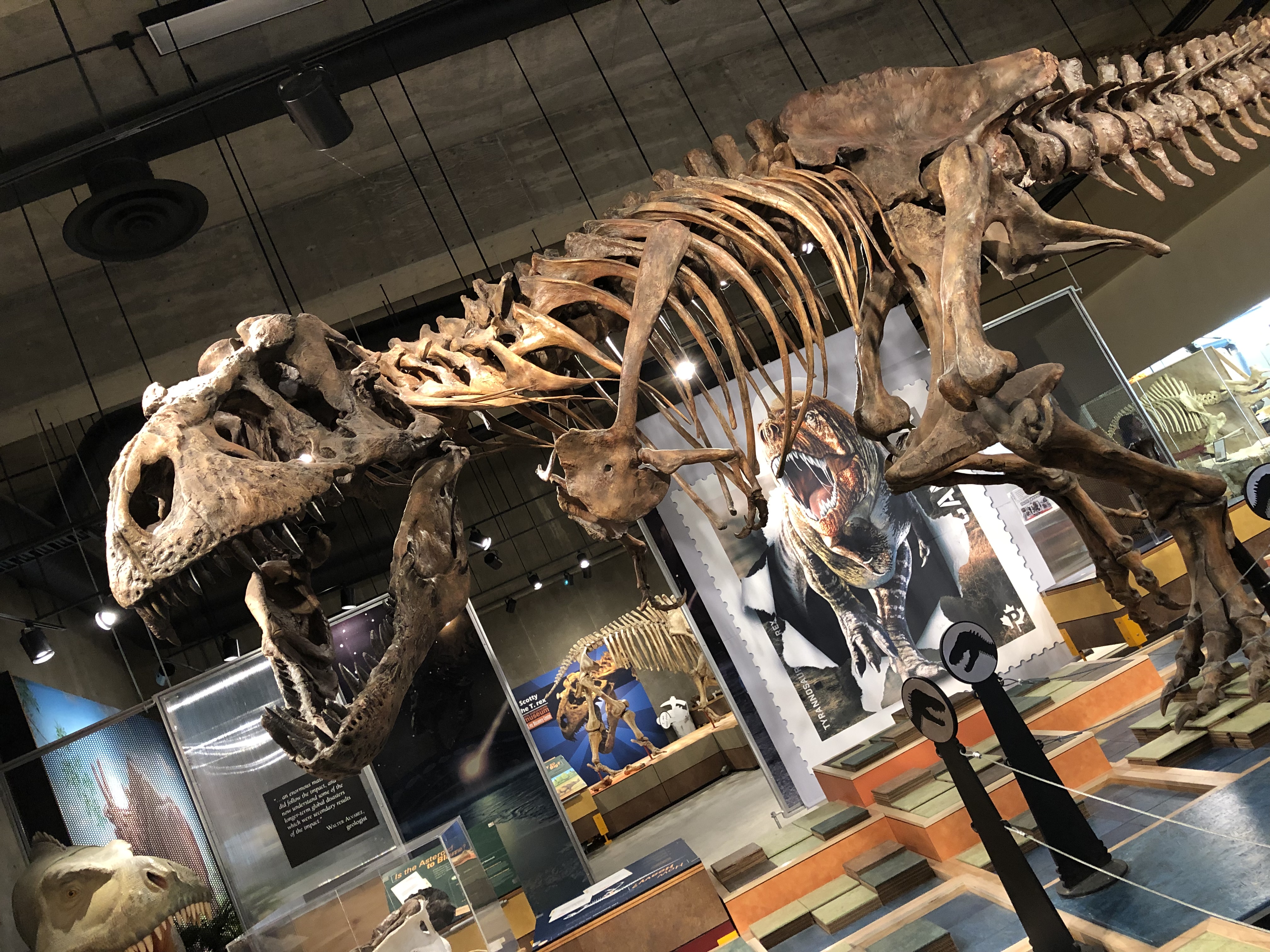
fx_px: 1027
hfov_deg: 63.4
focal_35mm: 28
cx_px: 635
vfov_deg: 49.7
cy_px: 476
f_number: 1.8
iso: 80
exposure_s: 1/15
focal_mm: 3.99
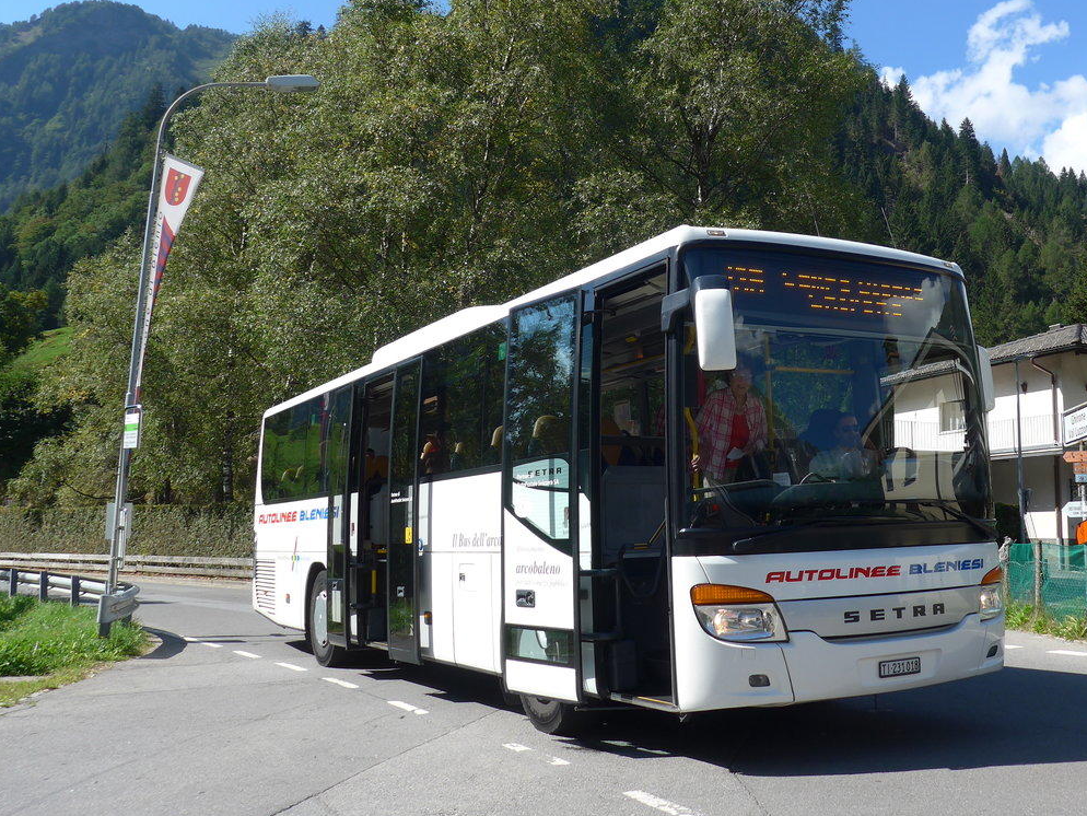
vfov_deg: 40.5
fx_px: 1099
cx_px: 652
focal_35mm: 35
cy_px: 329
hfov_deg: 52.3
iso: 80
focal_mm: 6
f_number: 2.8
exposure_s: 1/1000
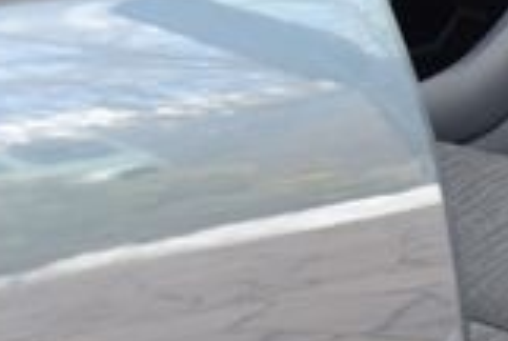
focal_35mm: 203
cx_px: 1319
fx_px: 2870
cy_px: 101
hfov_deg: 8.9
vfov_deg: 6.8
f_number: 4
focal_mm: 32
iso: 500
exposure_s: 1/60
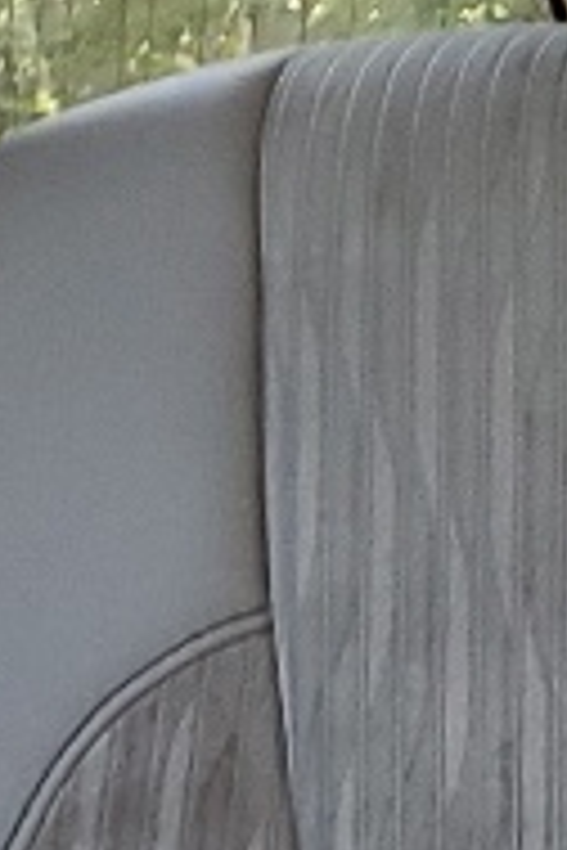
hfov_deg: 5.1
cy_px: 1363
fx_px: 5410
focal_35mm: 229
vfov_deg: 8.7
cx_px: 2498
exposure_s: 1/60.2
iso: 66
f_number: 1.5
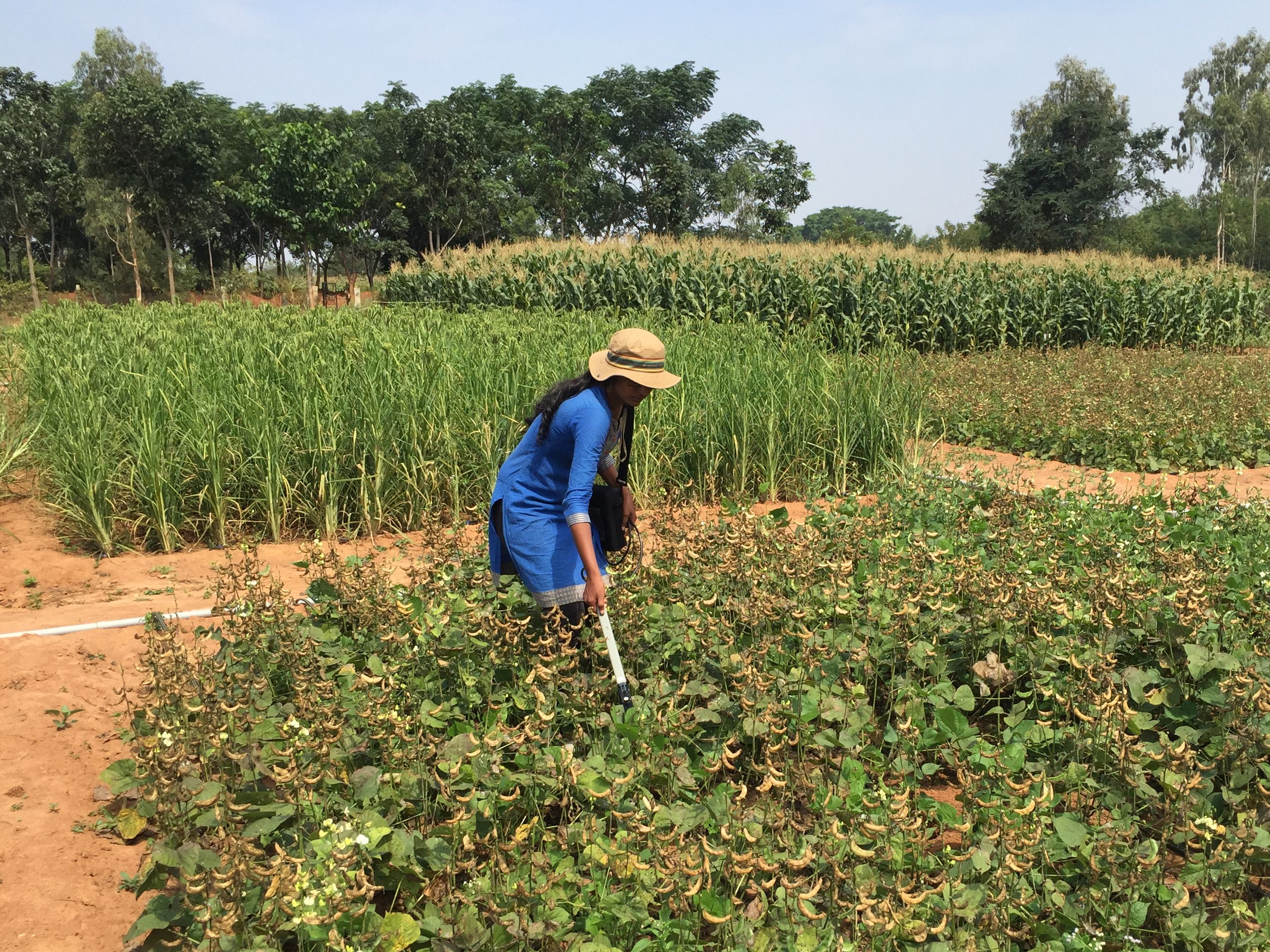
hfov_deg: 52.3
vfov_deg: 40.6
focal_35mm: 35
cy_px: 560
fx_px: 1284
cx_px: 755
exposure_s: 1/1522
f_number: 2.2
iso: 32
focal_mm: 4.15
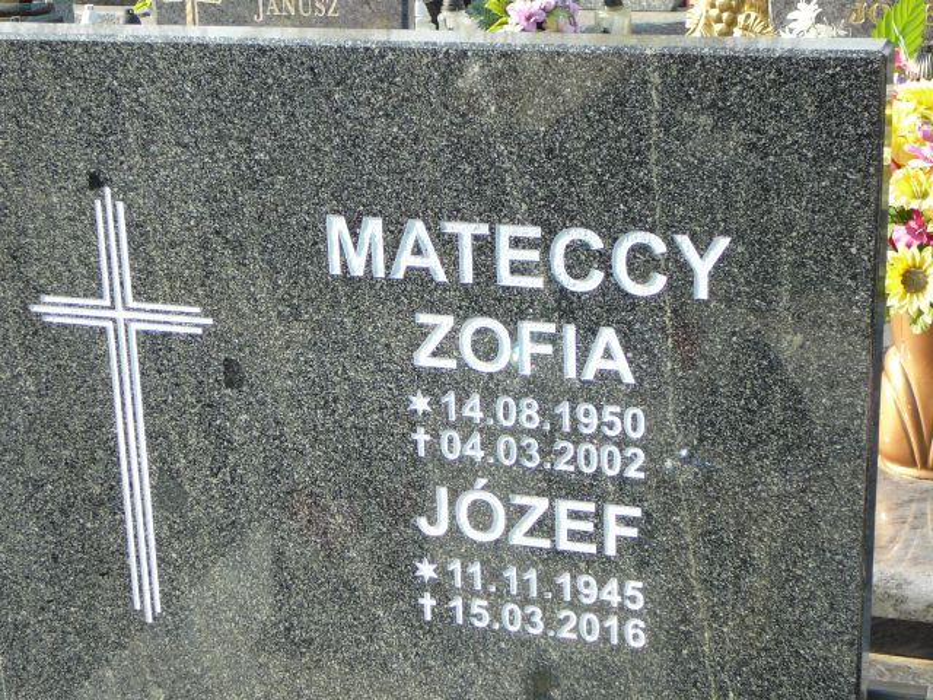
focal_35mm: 65
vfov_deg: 22.6
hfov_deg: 29.8
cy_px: 350
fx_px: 1752
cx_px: 466
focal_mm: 9.7
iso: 80
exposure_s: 1/250
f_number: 3.6
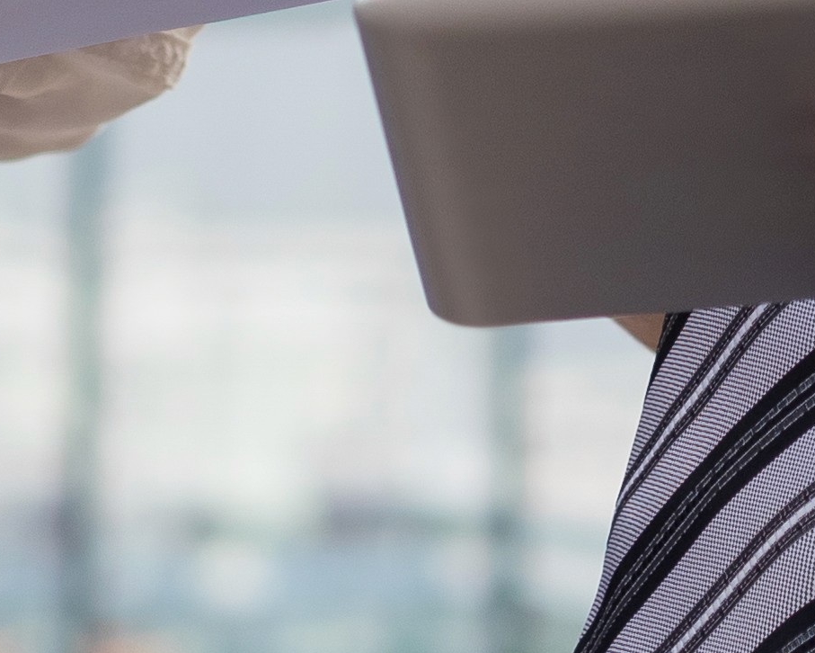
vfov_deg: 3.6
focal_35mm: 419
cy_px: -1116
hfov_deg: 4.6
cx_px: 454
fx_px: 10109
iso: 200
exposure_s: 1/640
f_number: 3.2
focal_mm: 55
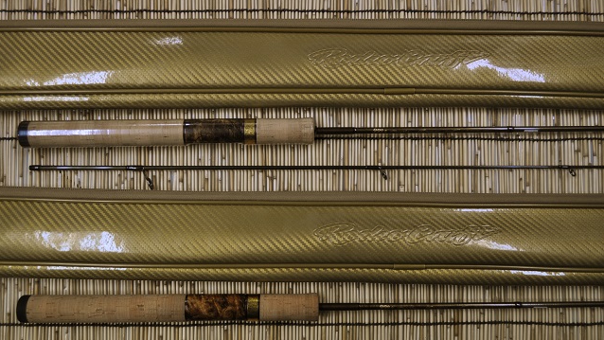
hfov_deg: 52.8
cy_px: 181
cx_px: 301
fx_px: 609
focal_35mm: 38
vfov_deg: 31.2
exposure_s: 1/80
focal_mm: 24
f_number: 4.5
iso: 400
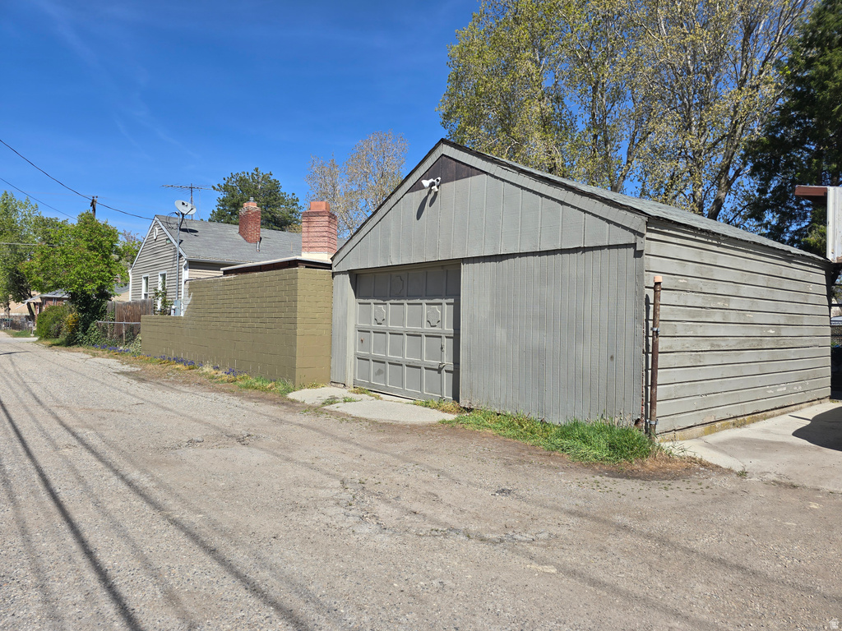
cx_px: 421
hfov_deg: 73.9
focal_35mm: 23
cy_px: 316
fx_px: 559
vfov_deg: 58.9
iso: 12
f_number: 1.7
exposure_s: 1/939
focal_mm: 6.3
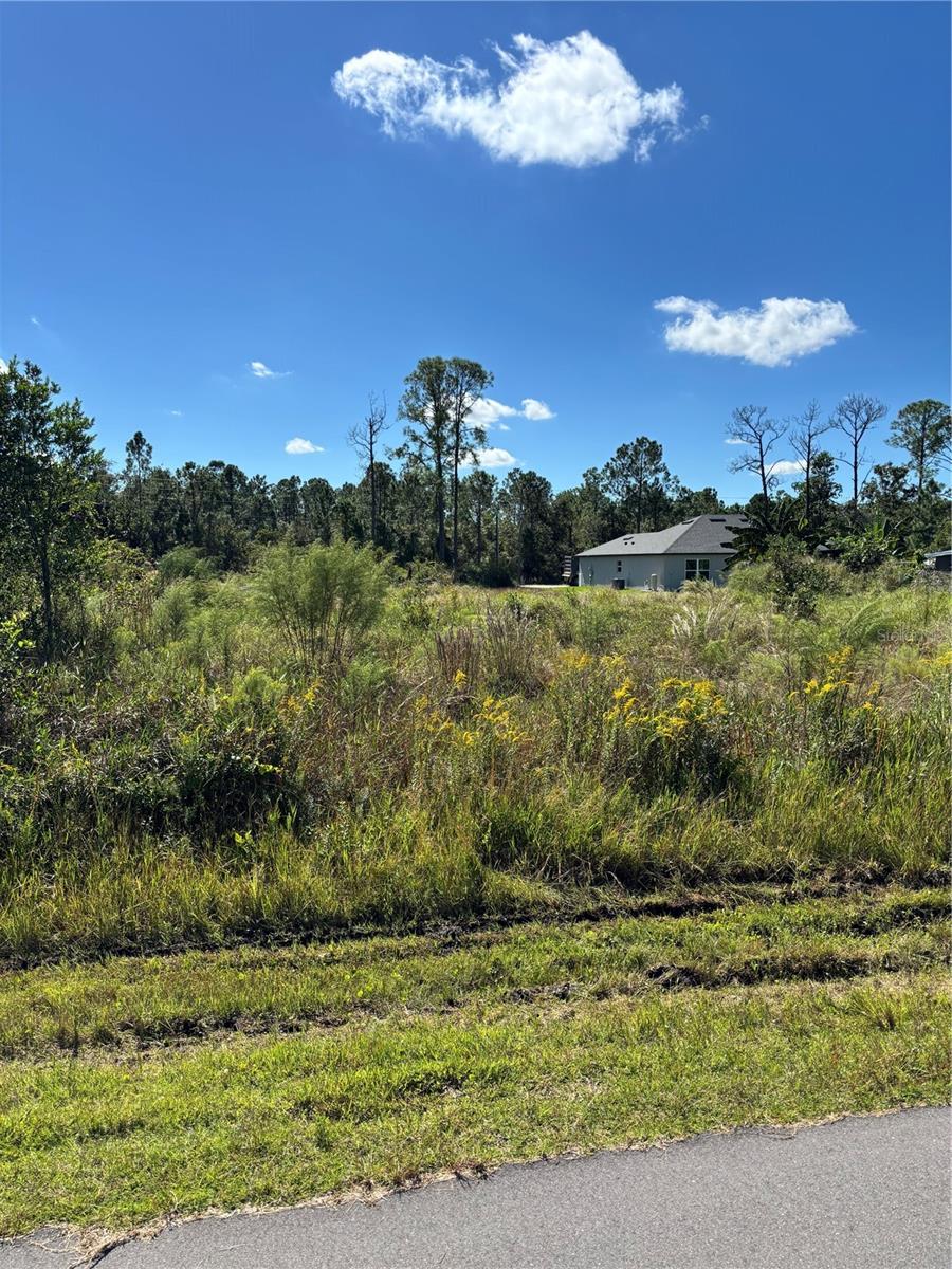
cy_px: 634
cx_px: 476
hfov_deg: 53.1
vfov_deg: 67.3
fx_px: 953
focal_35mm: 26
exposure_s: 1/3650
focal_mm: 5.96
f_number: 1.6
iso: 50
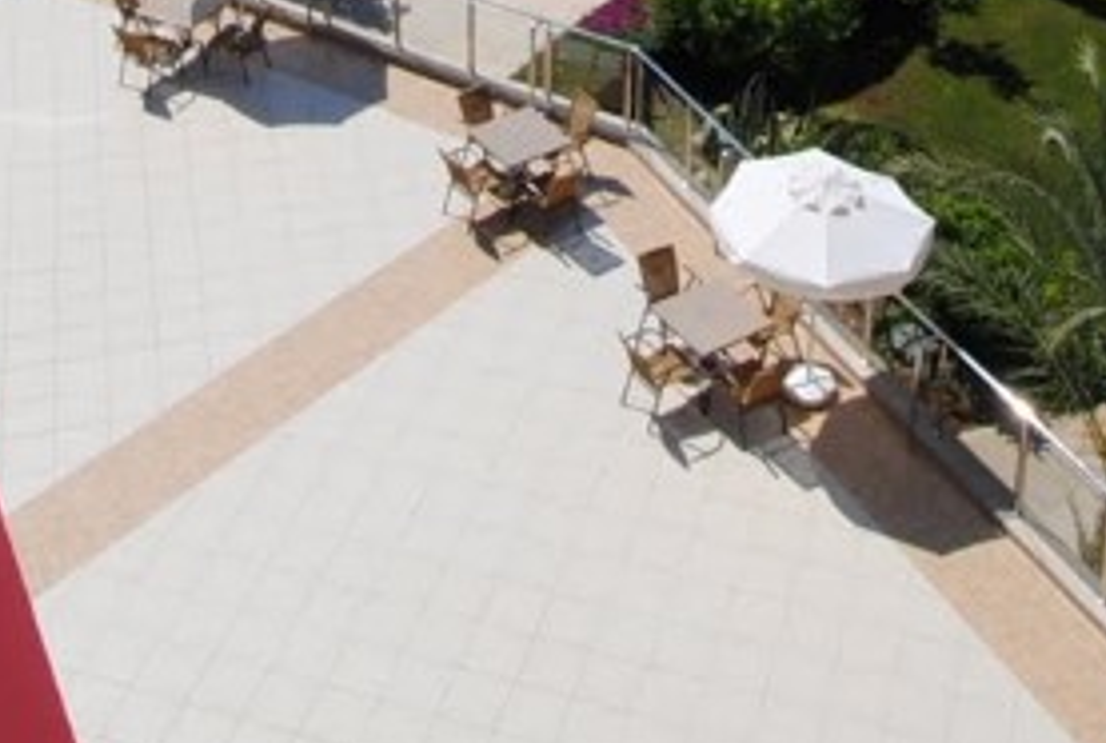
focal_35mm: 62
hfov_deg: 32.3
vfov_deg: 19.2
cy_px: -379
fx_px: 1909
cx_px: 641
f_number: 9
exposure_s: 1/320
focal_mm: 10
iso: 100
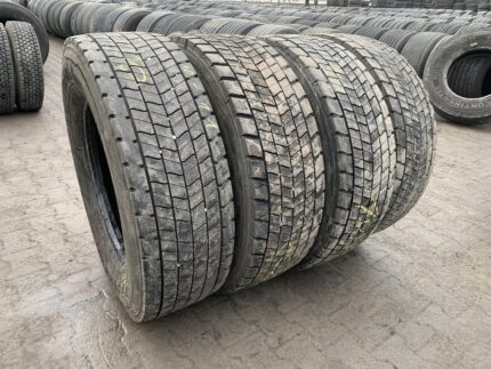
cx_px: 246
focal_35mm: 26
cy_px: 184
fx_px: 369
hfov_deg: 67.3
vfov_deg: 53.1
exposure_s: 1/121
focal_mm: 4.25
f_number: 1.8
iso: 50
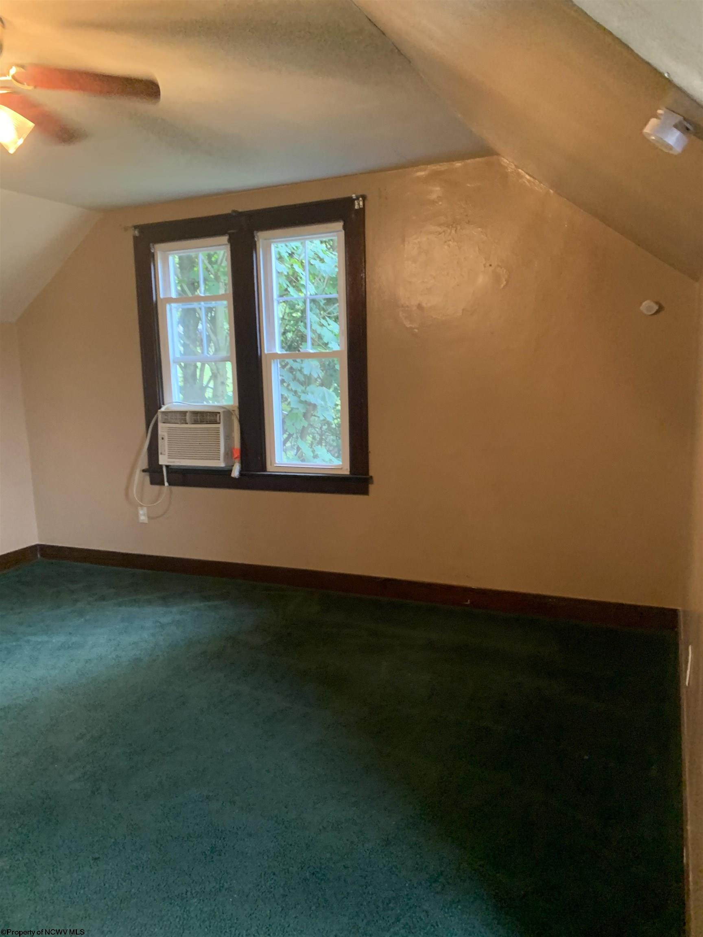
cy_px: 468
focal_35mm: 26
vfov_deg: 67.3
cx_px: 352
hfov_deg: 53.1
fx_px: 704
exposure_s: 1/30
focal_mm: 4.25
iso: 640
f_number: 1.8
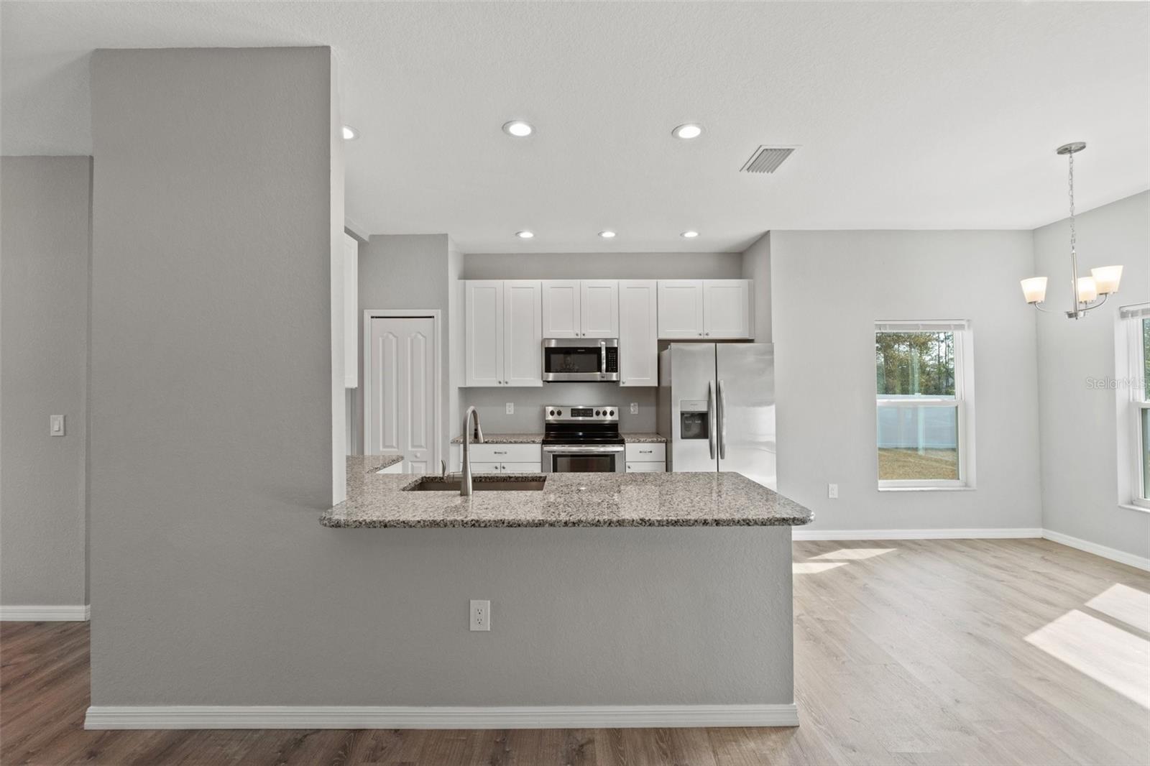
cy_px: 383
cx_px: 575
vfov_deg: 74.6
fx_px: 503
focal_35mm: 16
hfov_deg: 97.6
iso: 400
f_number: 8
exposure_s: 1/15
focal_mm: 10.5
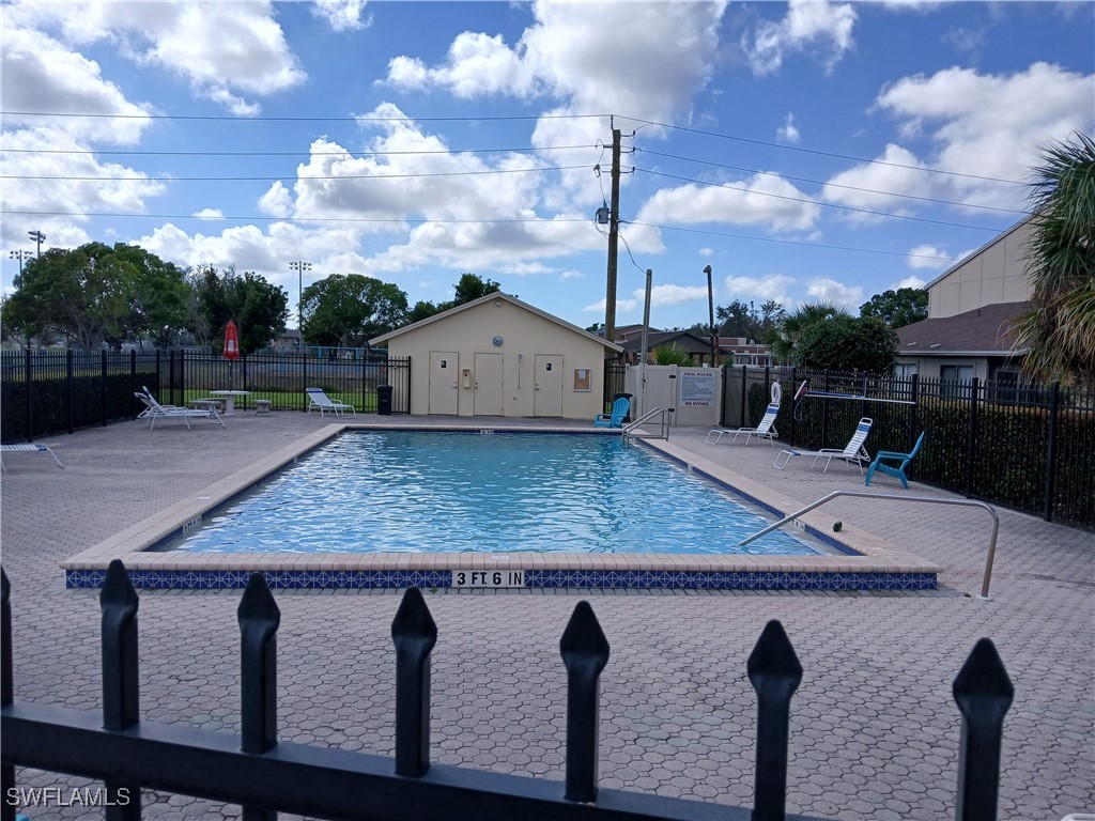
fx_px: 822
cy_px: 410
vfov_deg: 53.1
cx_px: 548
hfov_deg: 67.3
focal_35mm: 26
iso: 20
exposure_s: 1/1203
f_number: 1.8
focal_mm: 3.98
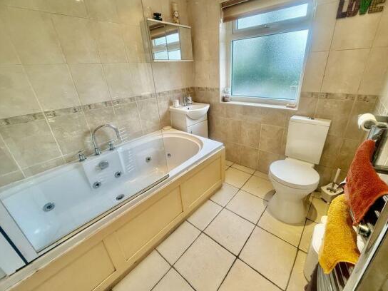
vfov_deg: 81.7
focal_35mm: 15
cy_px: 139
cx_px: 206
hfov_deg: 98.0
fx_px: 168
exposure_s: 1/100
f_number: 2.2
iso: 160
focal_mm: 2.22
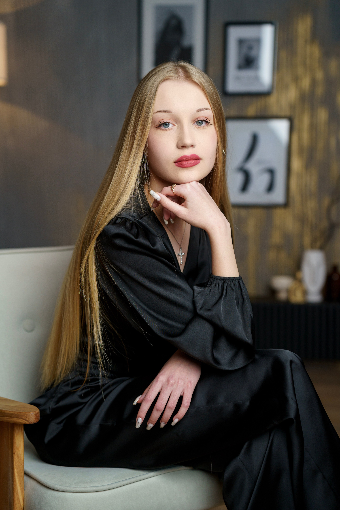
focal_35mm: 67
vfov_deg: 30.1
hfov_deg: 20.3
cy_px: 255
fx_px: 949
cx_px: 170
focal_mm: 67
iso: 500
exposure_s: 1/160
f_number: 3.2
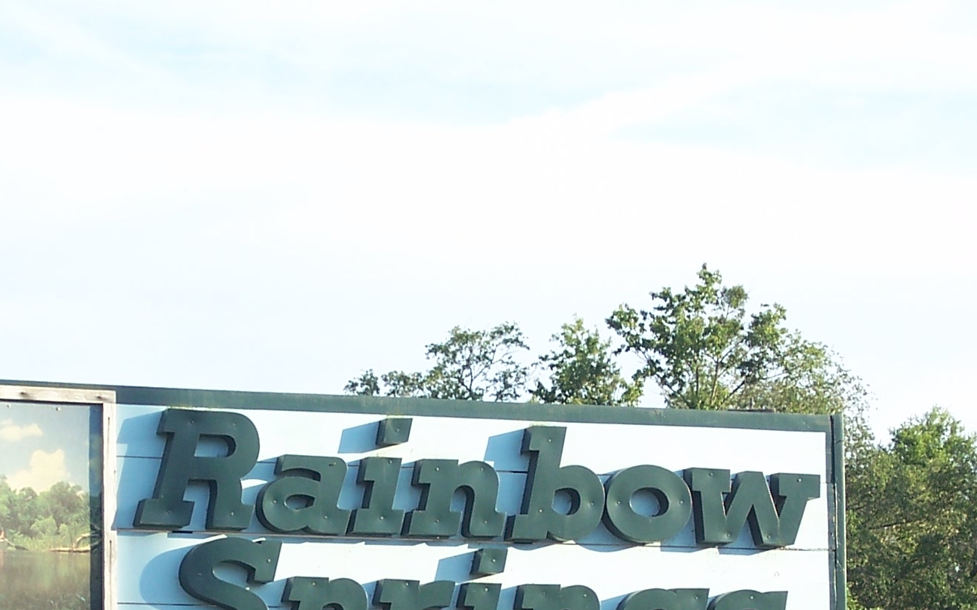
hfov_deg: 11.3
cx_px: 344
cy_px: 741
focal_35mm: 185
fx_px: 4926
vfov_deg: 7.0
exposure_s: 1/200
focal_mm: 14.7
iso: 64
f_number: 3.2
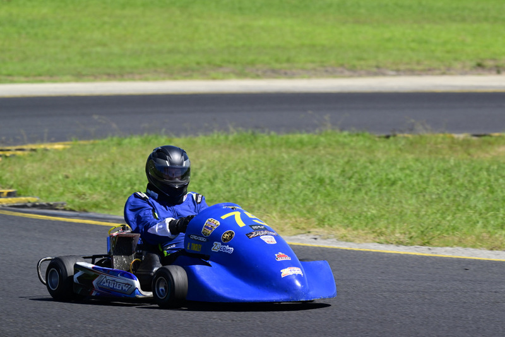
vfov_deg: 3.4
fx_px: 5613
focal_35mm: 400
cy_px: 168
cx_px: 252
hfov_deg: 5.2
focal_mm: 400
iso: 500
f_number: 11
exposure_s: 1/640
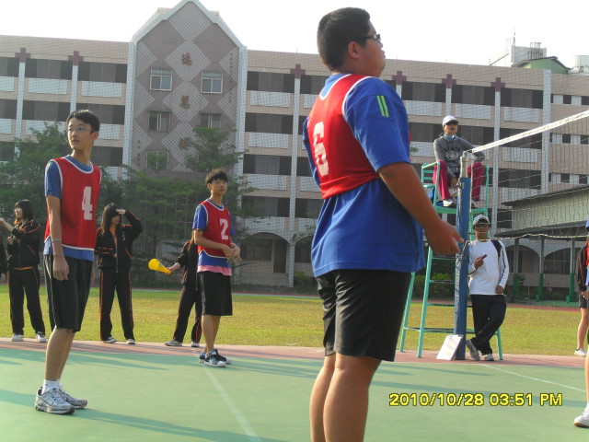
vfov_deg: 21.0
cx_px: 294
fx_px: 1191
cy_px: 221
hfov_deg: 27.8
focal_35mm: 70
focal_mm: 12.3
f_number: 4
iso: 100
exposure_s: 1/350
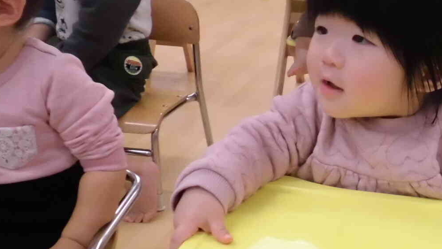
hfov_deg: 34.2
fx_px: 680
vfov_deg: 20.5
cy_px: 205
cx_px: 390
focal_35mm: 58
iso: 200
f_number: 3.2
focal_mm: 4.6
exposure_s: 1/60
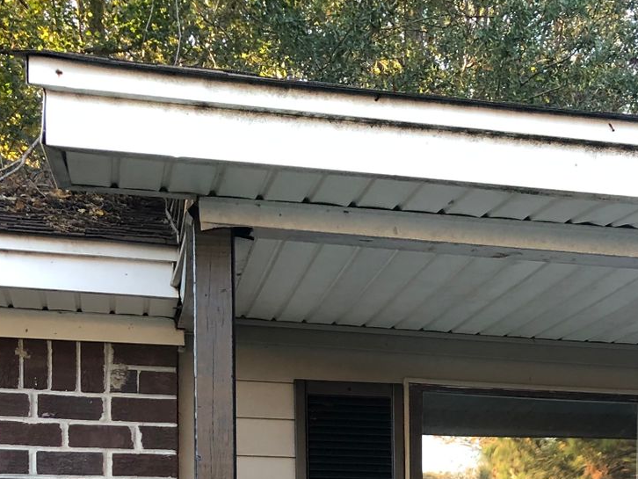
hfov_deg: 25.6
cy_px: 630
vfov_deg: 18.5
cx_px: 563
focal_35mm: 74
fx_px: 1364
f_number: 1.8
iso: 25
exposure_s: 1/40
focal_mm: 4
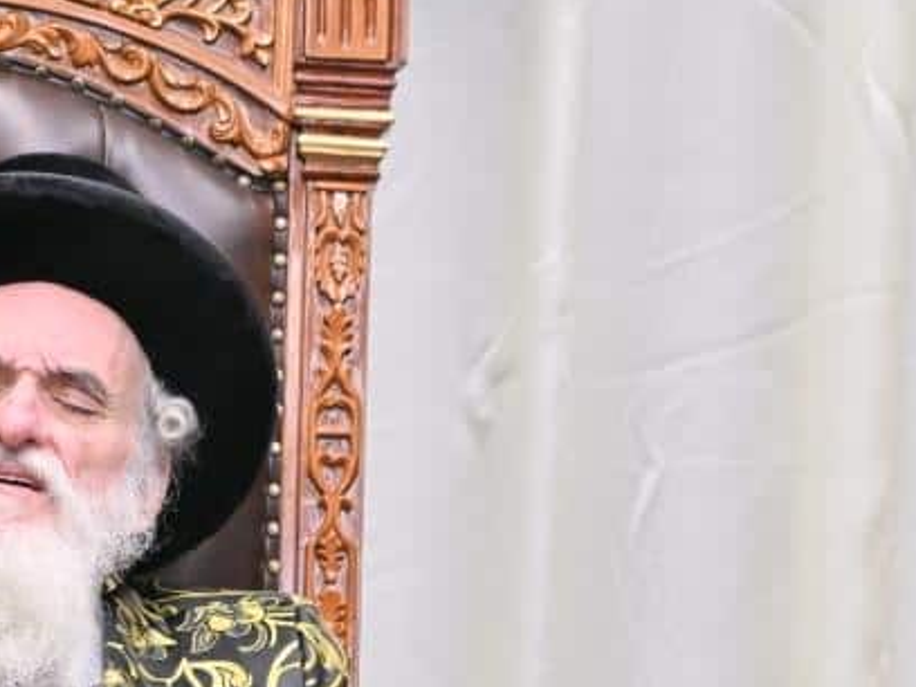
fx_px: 19158
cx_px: -198
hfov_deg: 2.7
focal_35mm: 724
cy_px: 382
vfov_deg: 2.1
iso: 400
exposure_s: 1/160
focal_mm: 200
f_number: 2.8
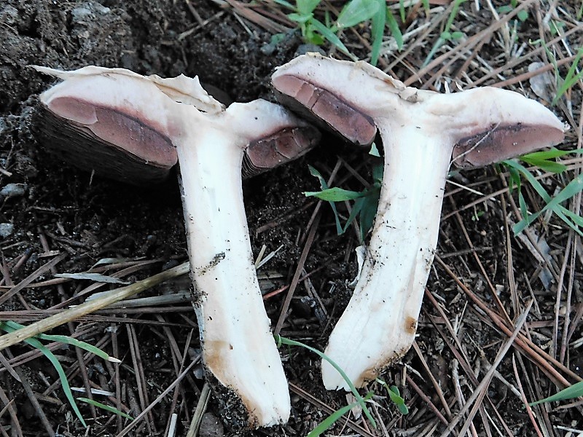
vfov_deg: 36.0
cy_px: 218
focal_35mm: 40
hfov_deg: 46.8
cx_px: 292
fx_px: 674
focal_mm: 7.1
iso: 400
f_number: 3.6
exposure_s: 1/8
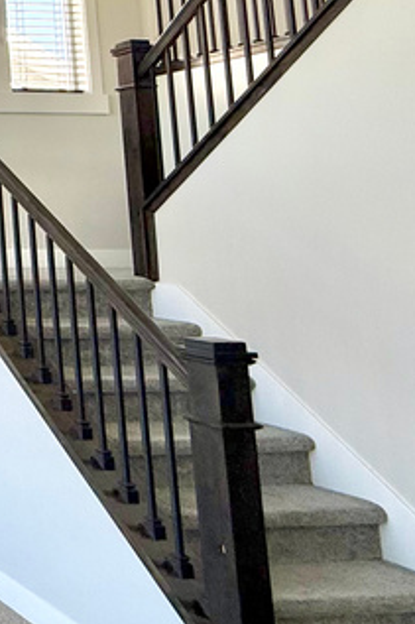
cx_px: -421
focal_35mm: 47
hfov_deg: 18.4
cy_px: 122
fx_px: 814
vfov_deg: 40.2
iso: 64
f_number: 2.2
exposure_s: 1/141
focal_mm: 2.22
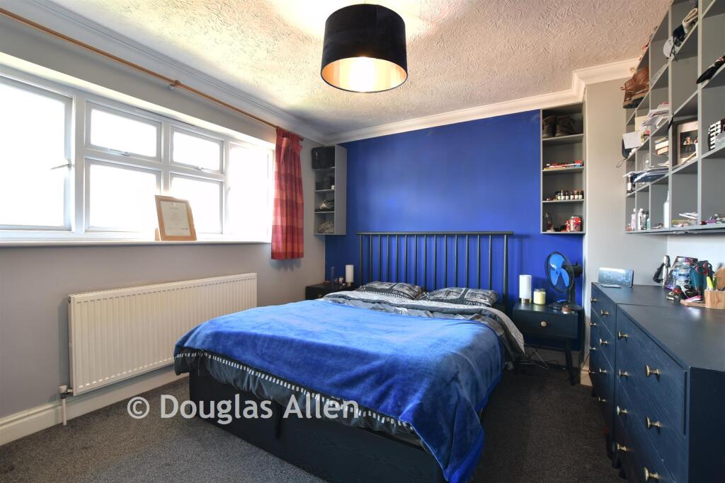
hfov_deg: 100.4
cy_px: 242
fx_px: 302
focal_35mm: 15
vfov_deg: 77.3
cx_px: 362
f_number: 8
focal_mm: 10
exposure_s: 1.3
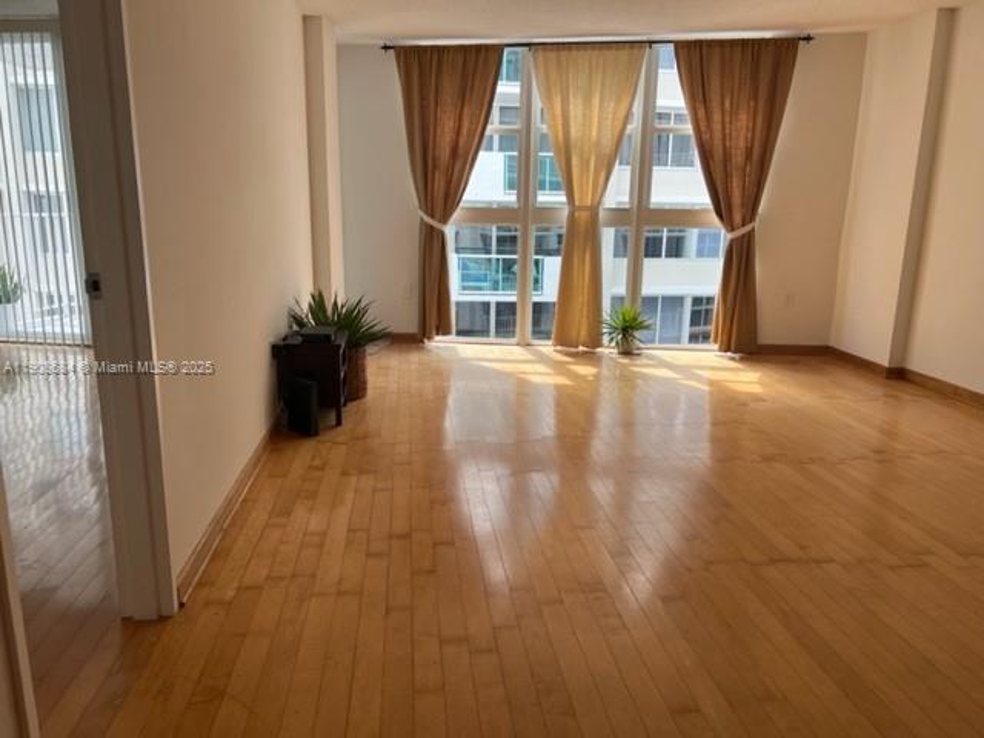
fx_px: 739
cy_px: 369
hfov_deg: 67.3
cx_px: 492
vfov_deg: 53.1
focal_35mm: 26
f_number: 1.5
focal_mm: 5.7
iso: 40
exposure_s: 1/213
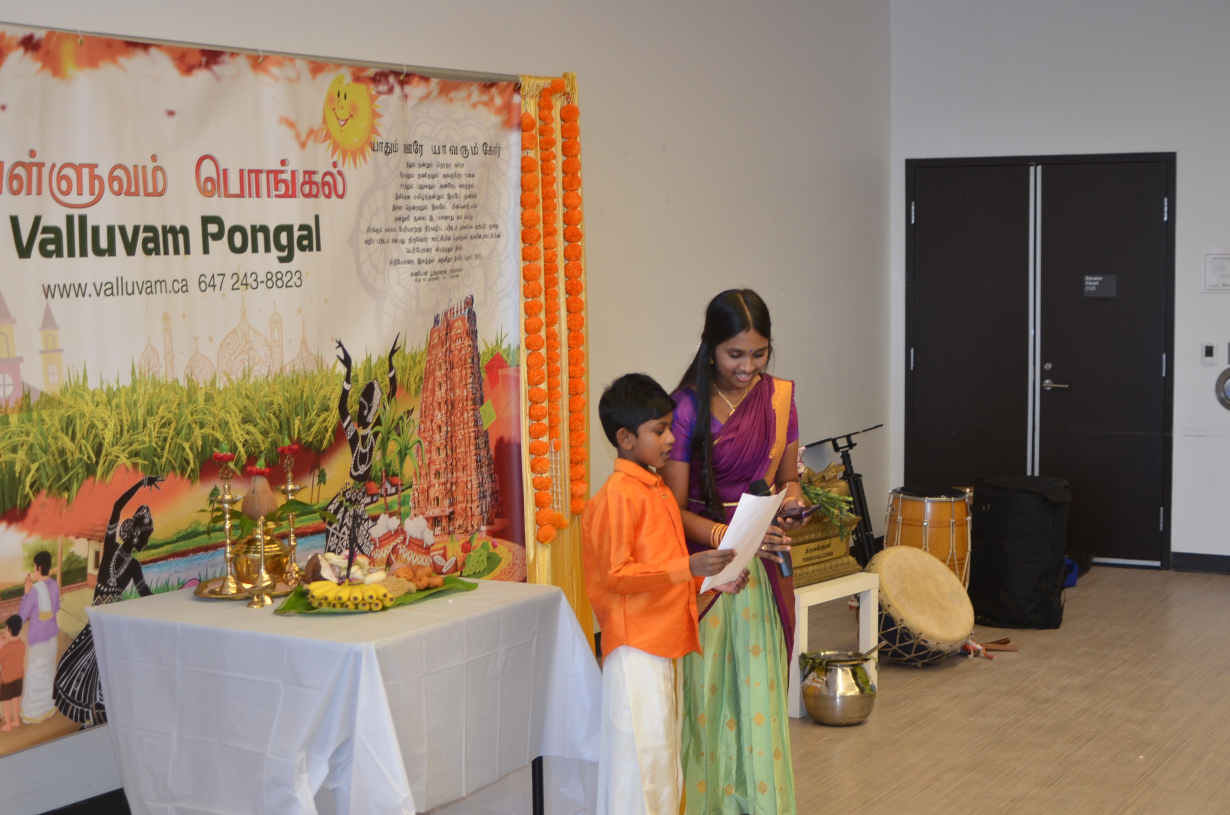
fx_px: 1790
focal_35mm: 52
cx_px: 615
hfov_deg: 37.9
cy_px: 408
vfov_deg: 25.6
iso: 560
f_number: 4
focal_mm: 35
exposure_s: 1/60
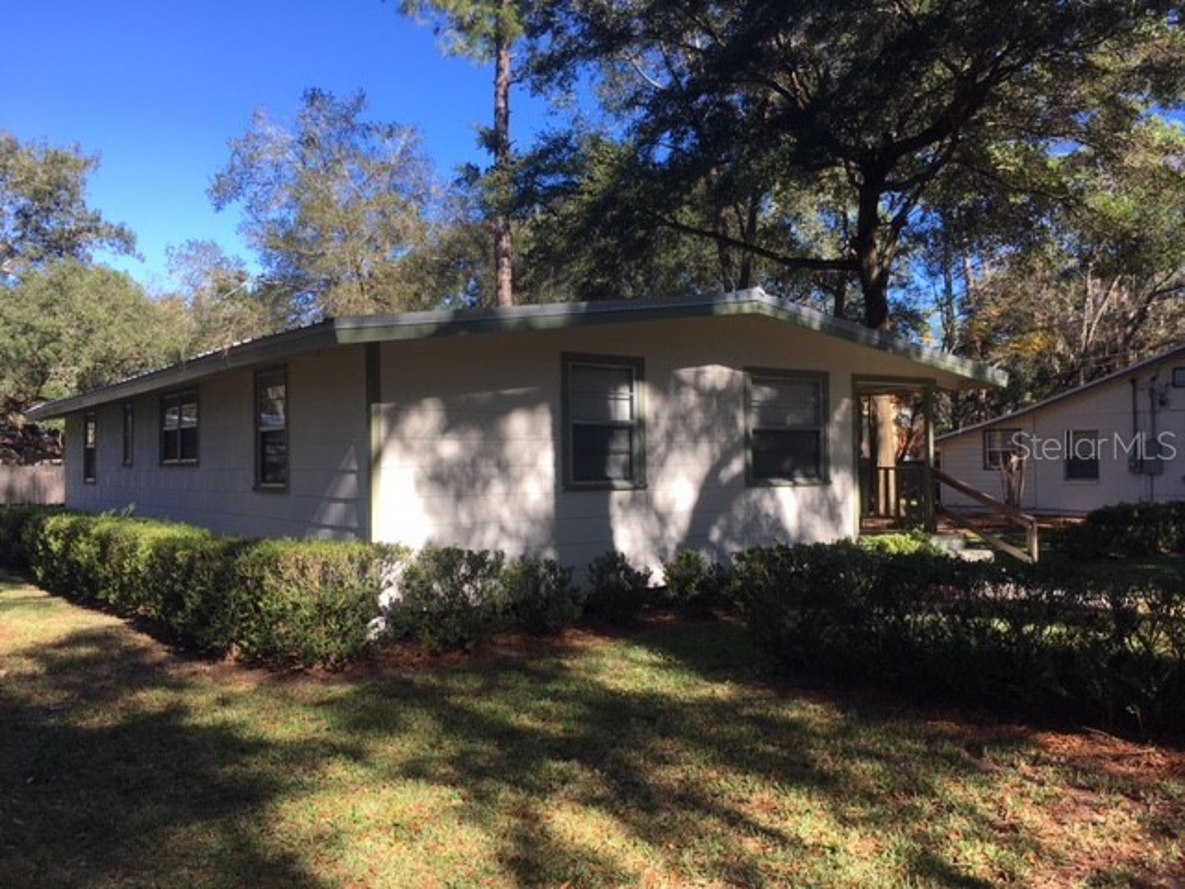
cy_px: 444
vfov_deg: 48.2
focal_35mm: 29
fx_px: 993
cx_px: 592
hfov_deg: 61.7
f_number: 2.2
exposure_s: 1/557
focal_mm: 4.15
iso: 25
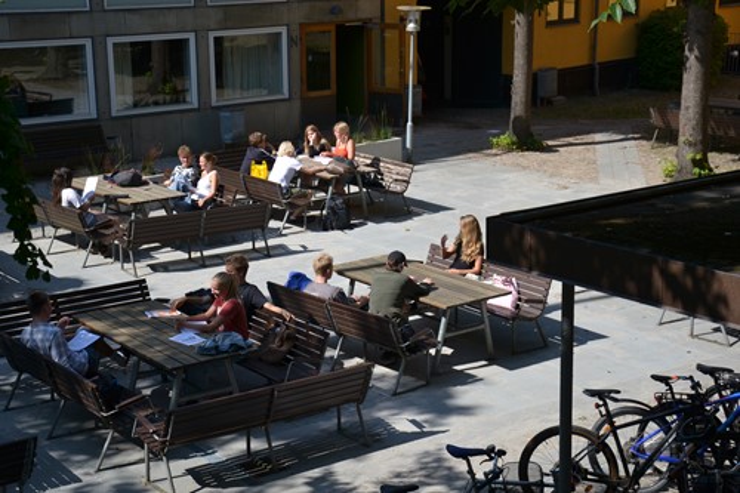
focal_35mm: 72
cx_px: 370
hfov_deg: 28.1
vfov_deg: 18.9
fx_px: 1479
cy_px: 246
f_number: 4.8
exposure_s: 1/500
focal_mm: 48
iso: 100
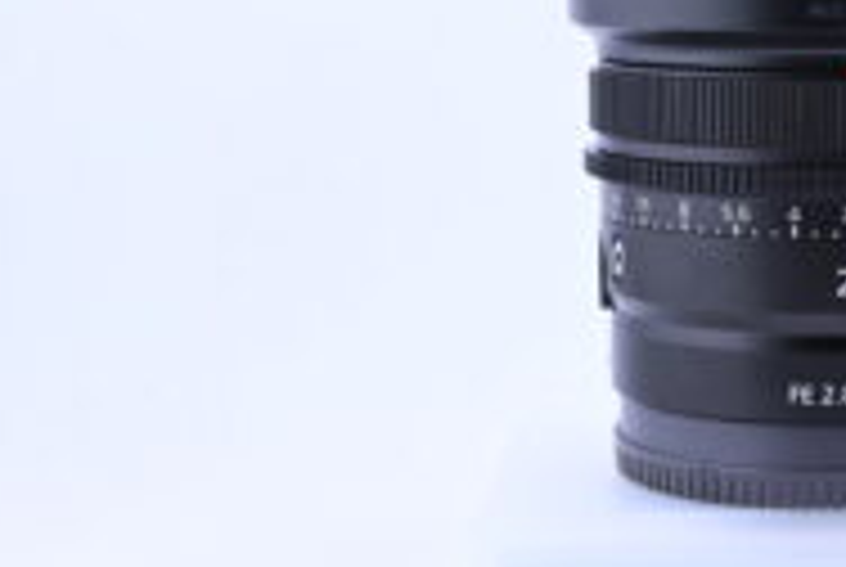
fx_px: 2471
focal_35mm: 105
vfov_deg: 12.9
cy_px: 11
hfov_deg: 19.0
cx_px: 824
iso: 640
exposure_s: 1/160
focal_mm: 31
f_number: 11
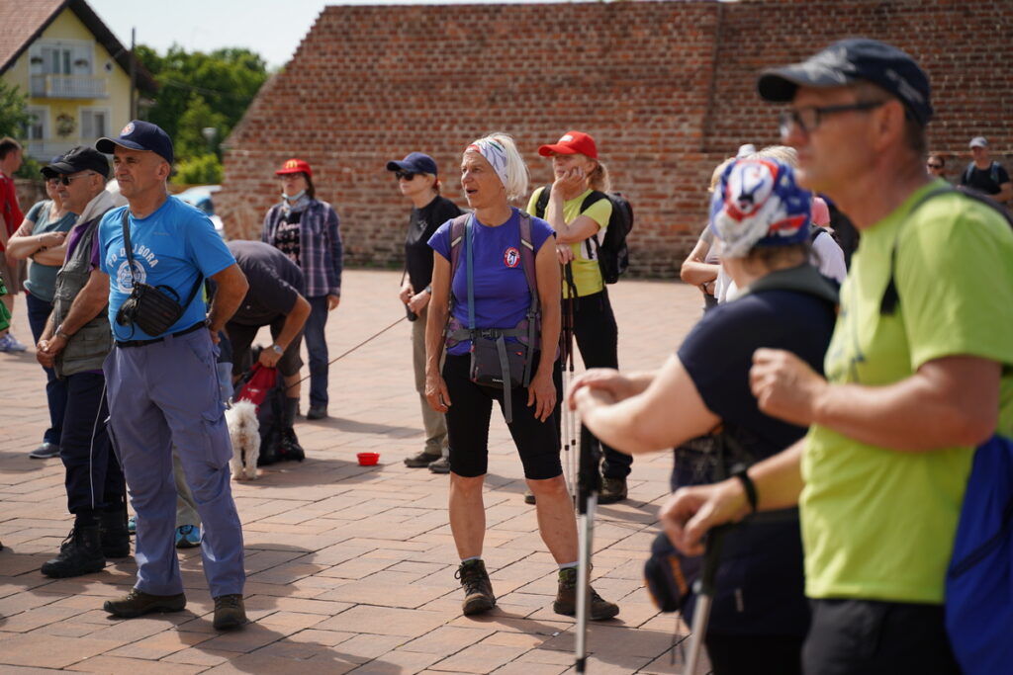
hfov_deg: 27.0
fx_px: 2111
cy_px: 338
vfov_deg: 18.2
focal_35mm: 75
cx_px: 506
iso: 100
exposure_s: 1/1600
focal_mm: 75
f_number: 2.8
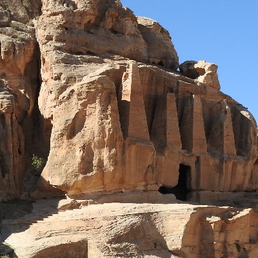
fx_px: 894
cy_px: 255
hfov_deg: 16.4
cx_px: 124
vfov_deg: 16.1
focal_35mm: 106
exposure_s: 1/800
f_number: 3.8
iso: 100
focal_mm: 7.2
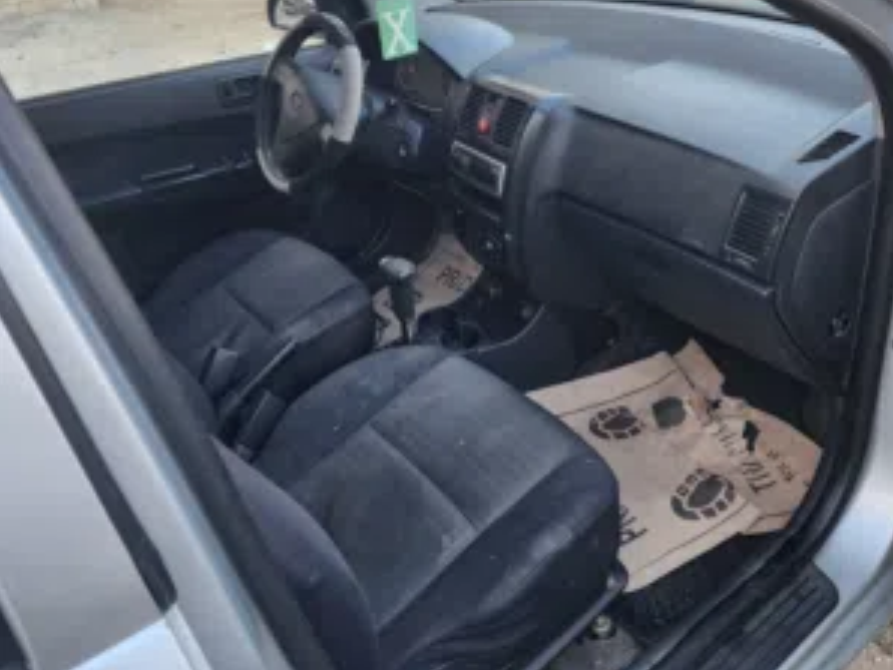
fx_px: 800
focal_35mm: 31
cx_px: 448
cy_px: 168
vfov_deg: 44.0
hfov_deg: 58.3
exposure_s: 1/100
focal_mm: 6.4
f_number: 1.8
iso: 125
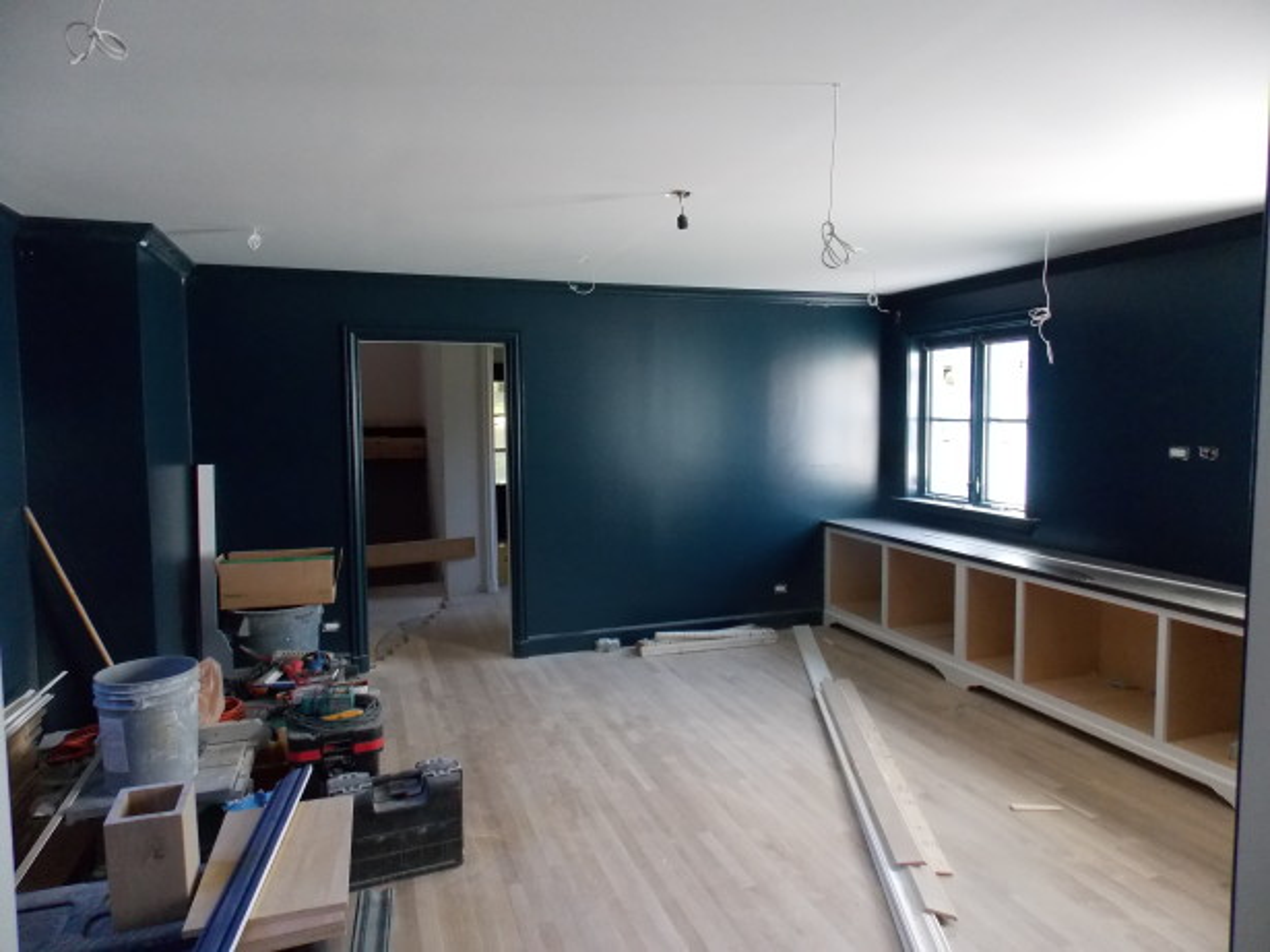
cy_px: 476
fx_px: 844
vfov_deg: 58.9
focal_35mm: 23
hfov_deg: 73.9
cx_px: 635
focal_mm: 4
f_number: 3.1
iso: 320
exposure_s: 1/30
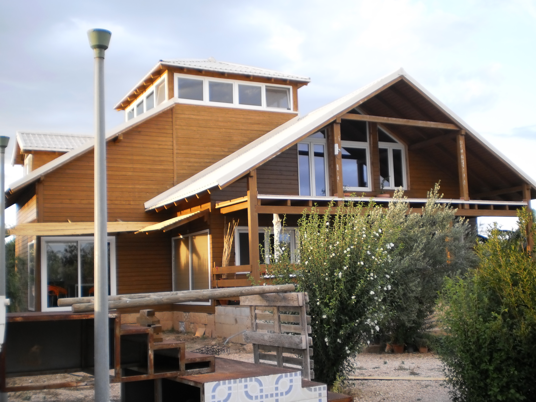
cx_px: 268
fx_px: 650
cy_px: 201
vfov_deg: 34.3
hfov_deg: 44.8
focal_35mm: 42
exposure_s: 1/60
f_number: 3.5
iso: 100
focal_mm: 7.4
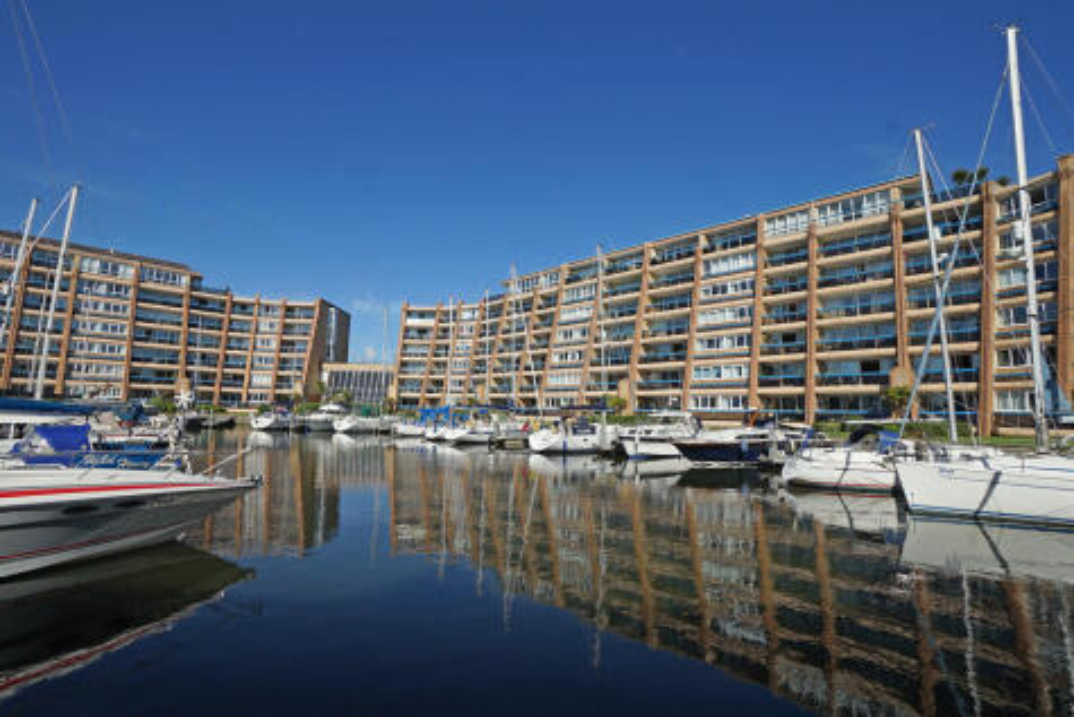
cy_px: 358
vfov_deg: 77.4
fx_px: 448
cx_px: 537
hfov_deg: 100.4
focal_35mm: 15
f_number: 9
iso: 100
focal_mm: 10
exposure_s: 1/320
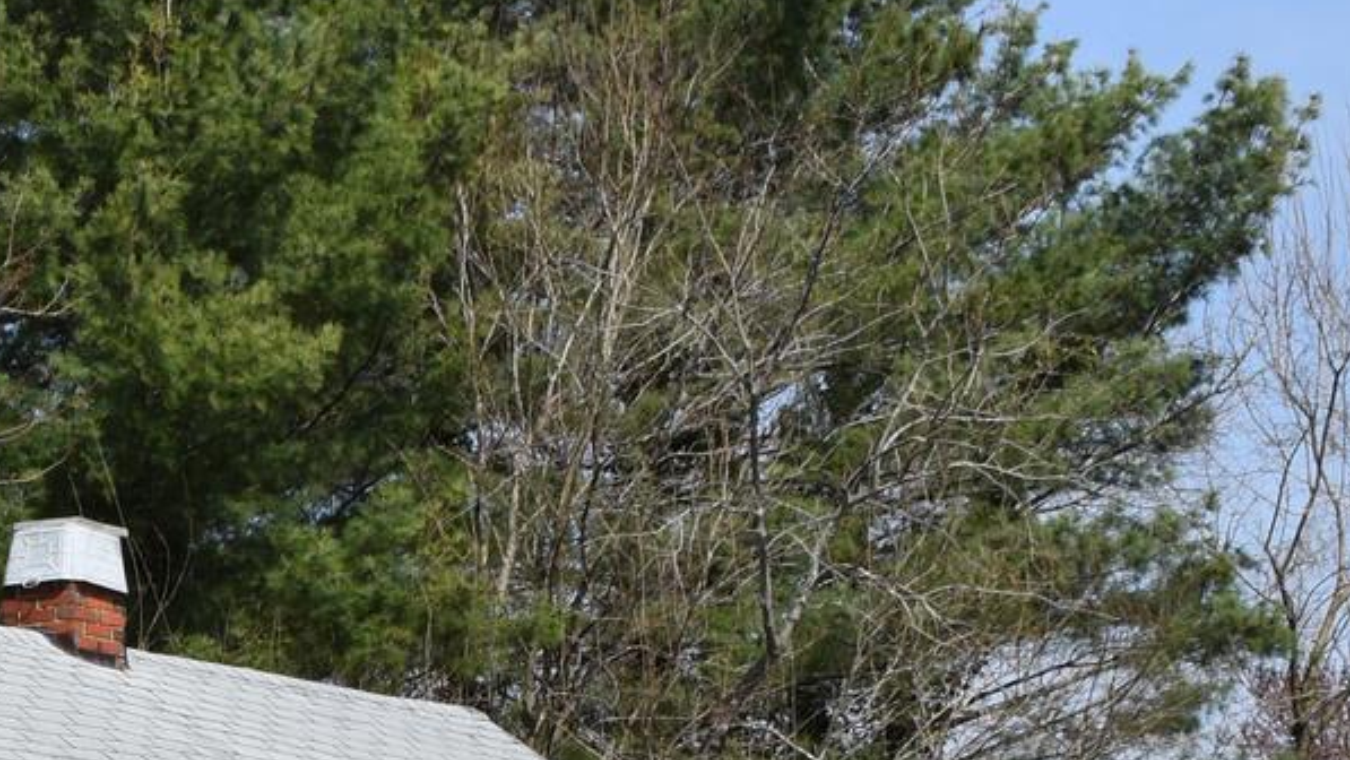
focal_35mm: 135
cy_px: 1483
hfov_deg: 15.6
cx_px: -29
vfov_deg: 8.6
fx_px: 4826
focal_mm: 25
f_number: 10
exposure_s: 1/400
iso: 200
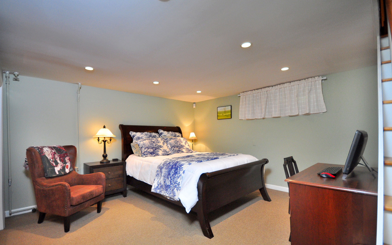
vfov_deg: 71.2
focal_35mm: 16
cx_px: 187
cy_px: 129
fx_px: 171
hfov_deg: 97.8
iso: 1000
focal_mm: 10
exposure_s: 1/100
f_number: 4
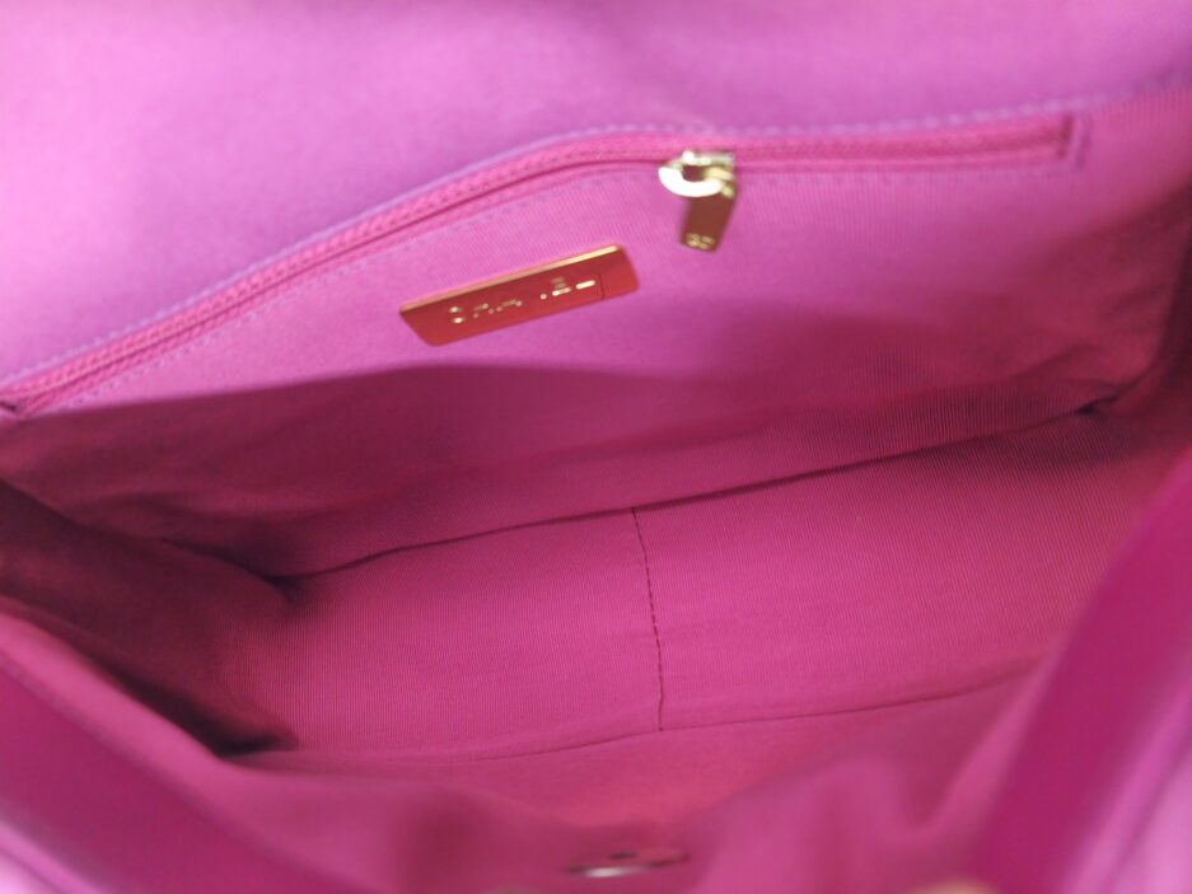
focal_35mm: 23
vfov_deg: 58.9
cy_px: 447
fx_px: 792
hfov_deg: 73.9
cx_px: 596
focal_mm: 6.4
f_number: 1.8
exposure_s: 1/50
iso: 320
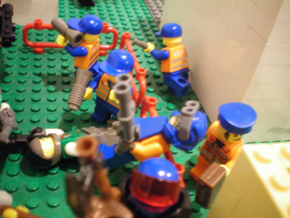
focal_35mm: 38
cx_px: 145
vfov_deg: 37.7
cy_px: 109
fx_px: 318
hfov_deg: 49.0
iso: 400
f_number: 3.1
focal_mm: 6.3
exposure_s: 1/8
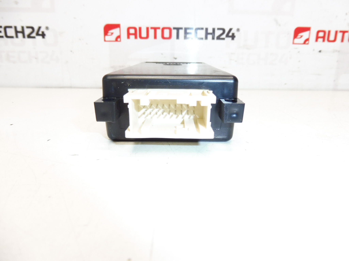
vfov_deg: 54.9
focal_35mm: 25
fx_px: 252
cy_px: 130
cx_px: 174
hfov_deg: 69.4
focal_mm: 4.4
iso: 200
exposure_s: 1/80
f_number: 3.5
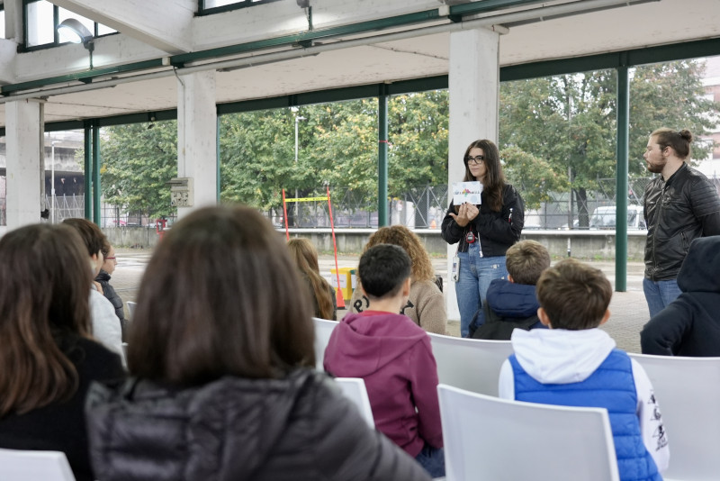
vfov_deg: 35.1
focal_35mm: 38
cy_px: 240
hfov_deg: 50.7
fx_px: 760
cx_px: 360
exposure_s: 1/160
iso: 3200
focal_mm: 38
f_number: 4
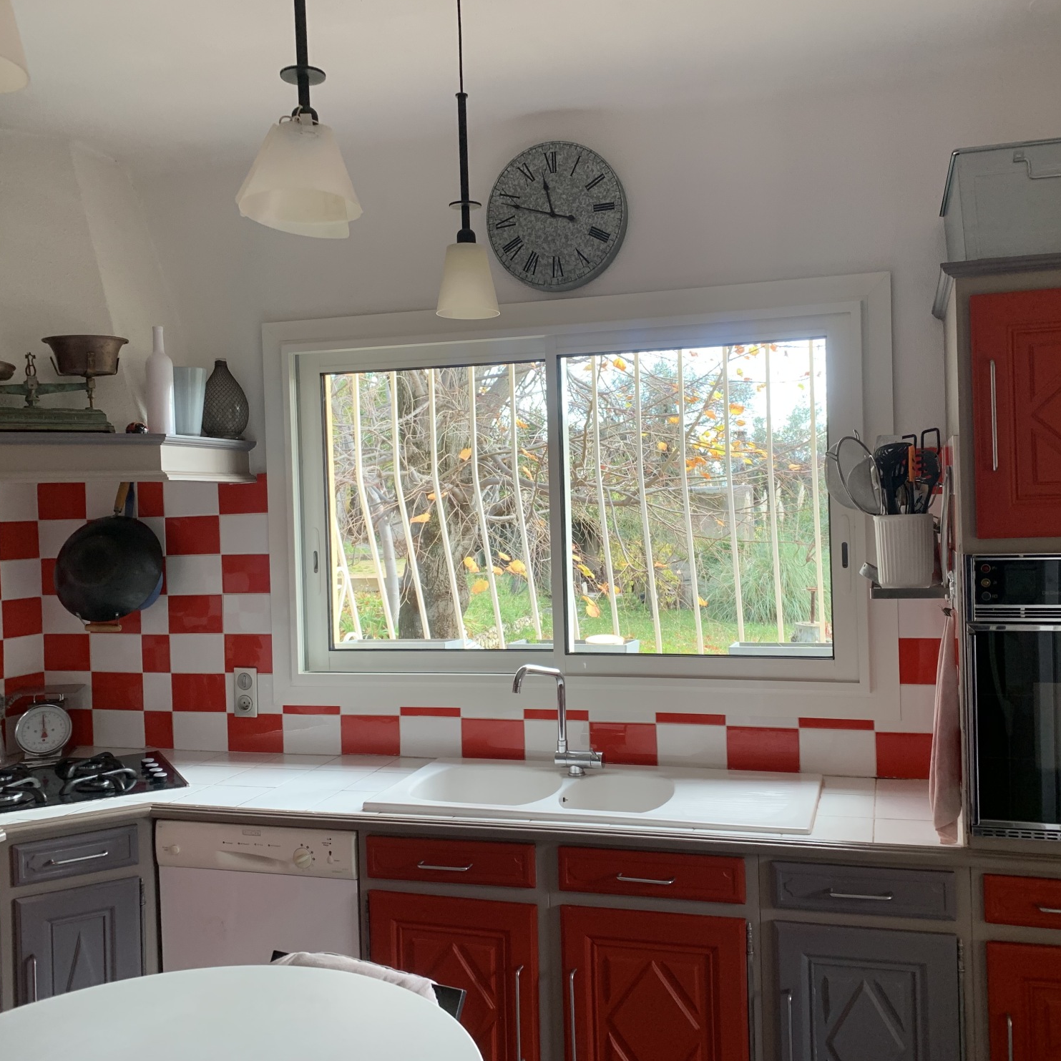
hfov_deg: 52.4
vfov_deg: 52.5
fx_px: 1075
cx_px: 583
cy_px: 526
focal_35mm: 31
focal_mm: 4.25
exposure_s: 1/121
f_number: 1.8
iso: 100
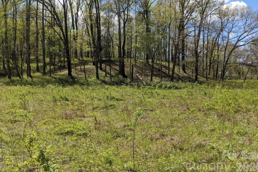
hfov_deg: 63.7
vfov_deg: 44.9
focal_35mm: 29
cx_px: 131
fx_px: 208
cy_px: 76
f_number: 1.73
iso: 51
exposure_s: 1/2611
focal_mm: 4.38
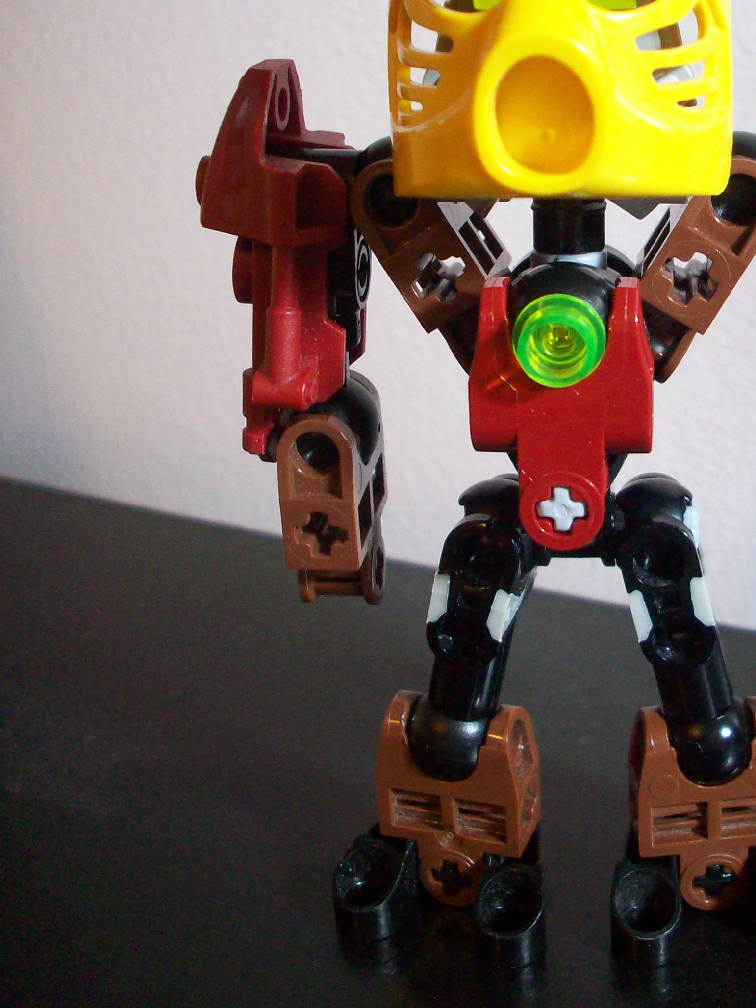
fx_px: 1602
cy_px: 364
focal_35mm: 55
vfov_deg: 34.7
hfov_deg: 26.3
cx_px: 559
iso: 160
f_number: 2.8
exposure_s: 1/13.8
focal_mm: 6.2
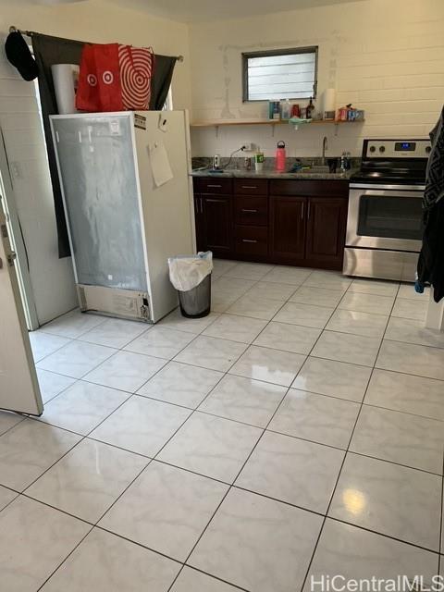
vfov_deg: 67.3
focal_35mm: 26
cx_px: 222
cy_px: 296
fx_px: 445
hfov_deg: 53.1
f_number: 1.8
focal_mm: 4.25
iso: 250
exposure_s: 1/60
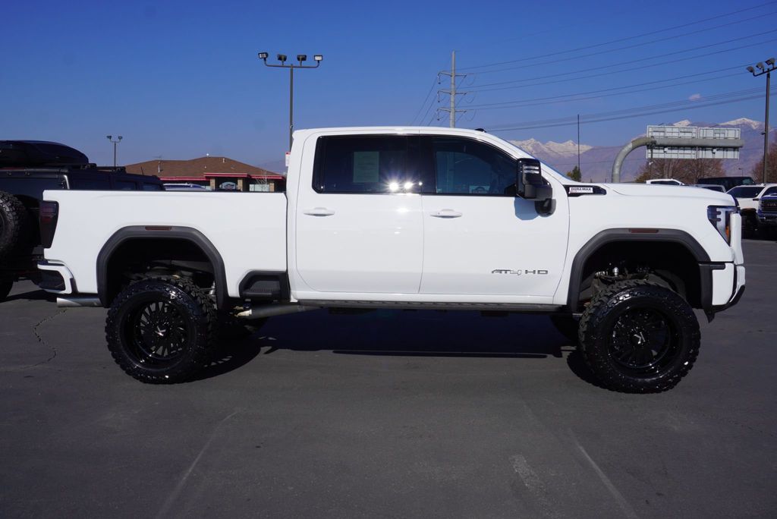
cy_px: 260
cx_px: 388
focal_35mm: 32
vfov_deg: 41.8
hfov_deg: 59.5
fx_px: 680
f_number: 10
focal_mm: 21
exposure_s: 1/400
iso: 100
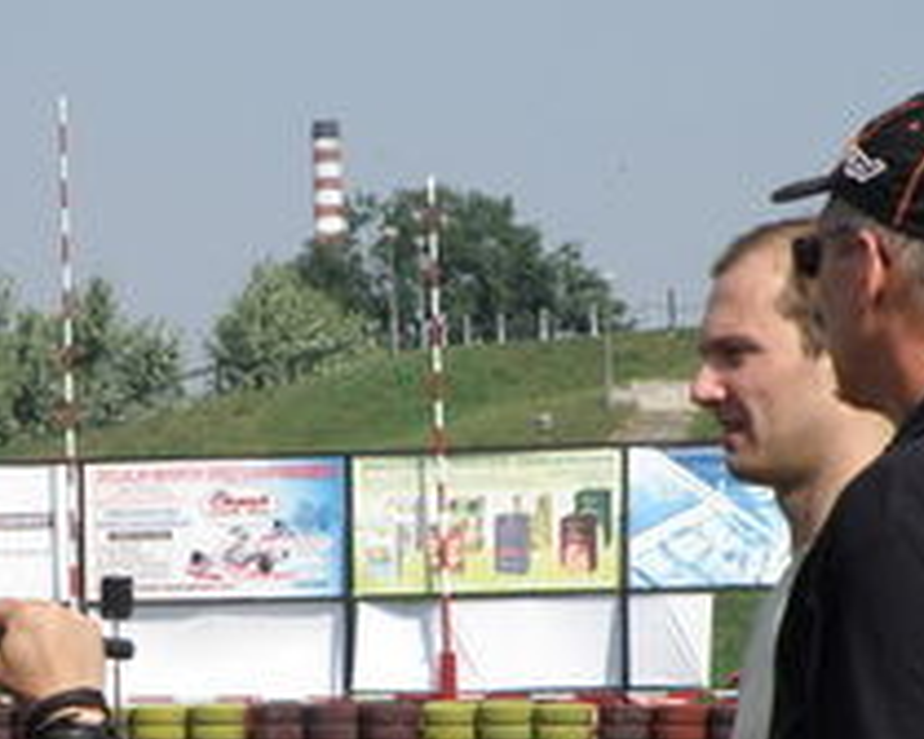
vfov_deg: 6.9
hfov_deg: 8.6
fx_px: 6123
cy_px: 648
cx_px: 429
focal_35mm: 224
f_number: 4
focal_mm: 17.11
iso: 64
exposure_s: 1/640
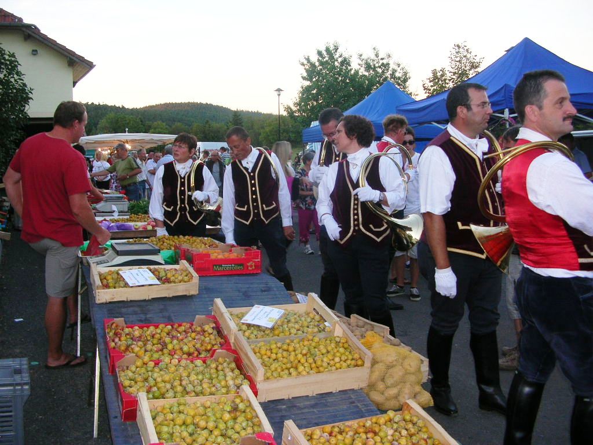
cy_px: 222
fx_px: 600
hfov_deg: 52.6
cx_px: 296
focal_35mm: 35
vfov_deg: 40.7
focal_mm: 5.8
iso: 50
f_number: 2.8
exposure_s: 1/30
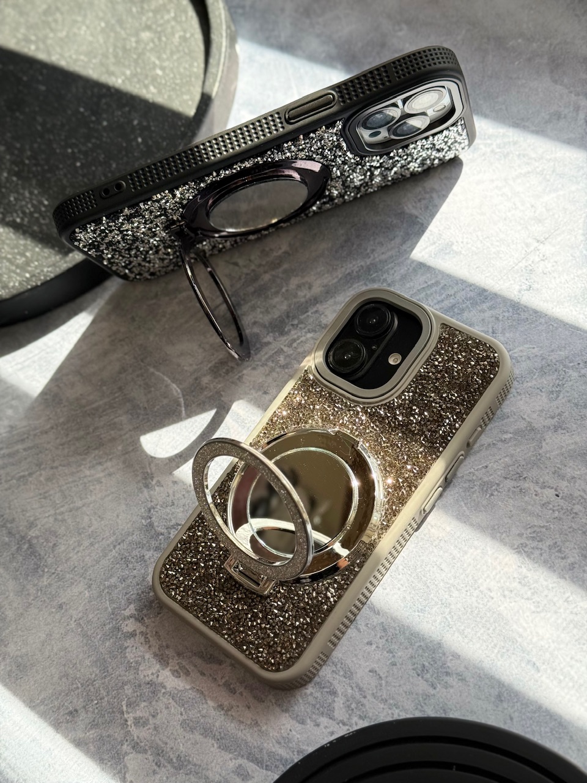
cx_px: 294
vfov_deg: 39.7
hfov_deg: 30.3
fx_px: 1085
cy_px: 392
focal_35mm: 48
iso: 100
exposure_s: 1/574
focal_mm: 6.76
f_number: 1.78
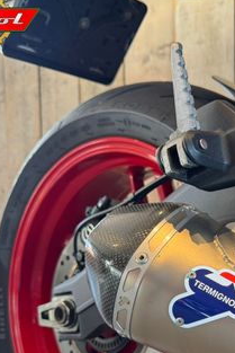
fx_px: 499
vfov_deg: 37.9
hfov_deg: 24.7
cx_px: 259
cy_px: 265
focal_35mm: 51
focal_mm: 6.76
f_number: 1.78
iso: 160
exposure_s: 1/50
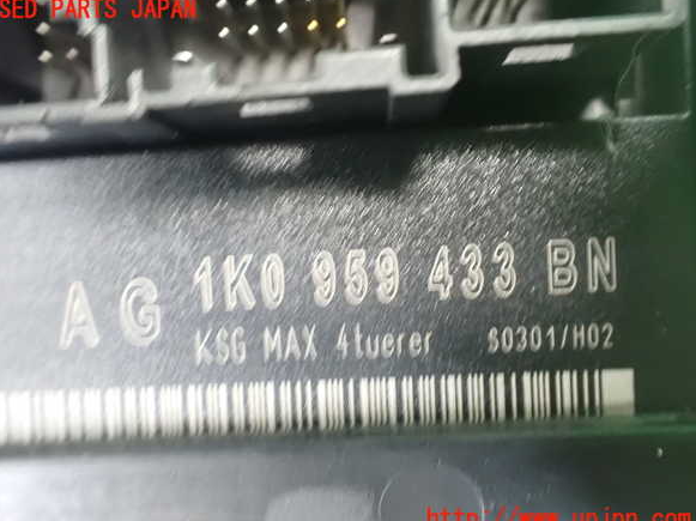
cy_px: 265
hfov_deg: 58.4
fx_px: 623
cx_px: 338
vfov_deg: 45.4
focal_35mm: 31
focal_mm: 5.4
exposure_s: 1/20
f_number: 2.3
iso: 1600
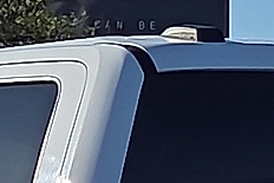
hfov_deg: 6.8
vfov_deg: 4.5
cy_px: 423
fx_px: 2292
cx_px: 376
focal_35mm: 301
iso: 25
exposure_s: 1/2500
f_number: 1.8
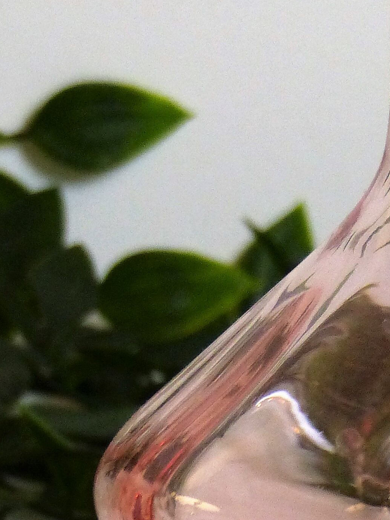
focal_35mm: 595
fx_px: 8935
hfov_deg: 2.5
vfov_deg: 3.3
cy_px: 340
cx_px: 454
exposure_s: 1/80
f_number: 2.8
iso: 320
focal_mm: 33.5
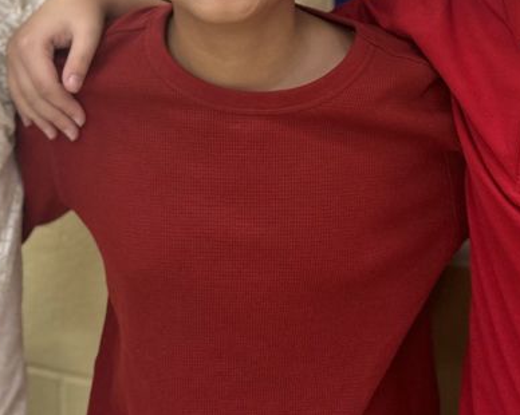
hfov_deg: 28.3
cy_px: -8
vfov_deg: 21.9
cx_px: 236
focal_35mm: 67
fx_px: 1031
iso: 125
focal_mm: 5.7
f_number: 1.5
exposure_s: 1/60
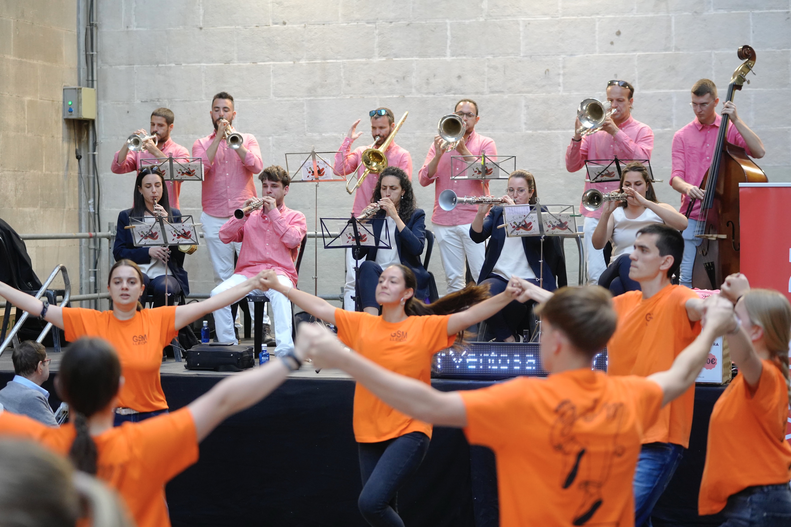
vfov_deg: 16.5
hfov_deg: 24.5
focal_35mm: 83
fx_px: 1823
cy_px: 264
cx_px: 396
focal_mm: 83
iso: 3200
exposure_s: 1/400
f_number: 2.8
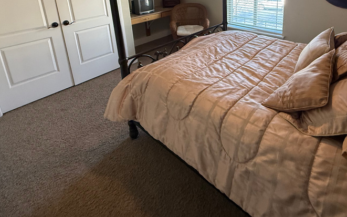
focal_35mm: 23
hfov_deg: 76.0
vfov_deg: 47.9
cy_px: 25
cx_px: 214
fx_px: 217
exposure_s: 1/120
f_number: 2.2
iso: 320
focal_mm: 2.22
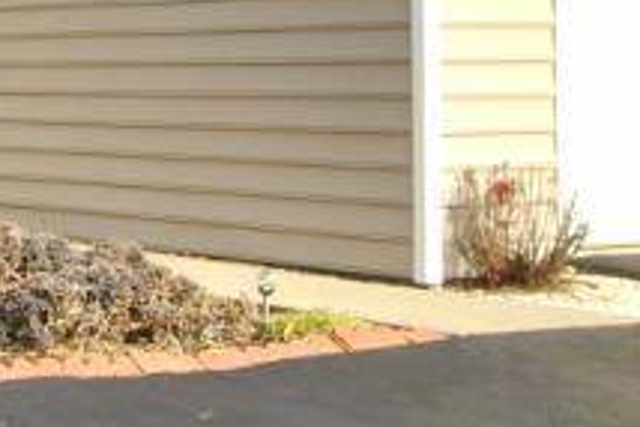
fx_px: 2428
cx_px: -416
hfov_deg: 13.8
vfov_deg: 10.0
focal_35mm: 136
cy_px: -9
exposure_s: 1/250
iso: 100
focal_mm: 13
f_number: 8
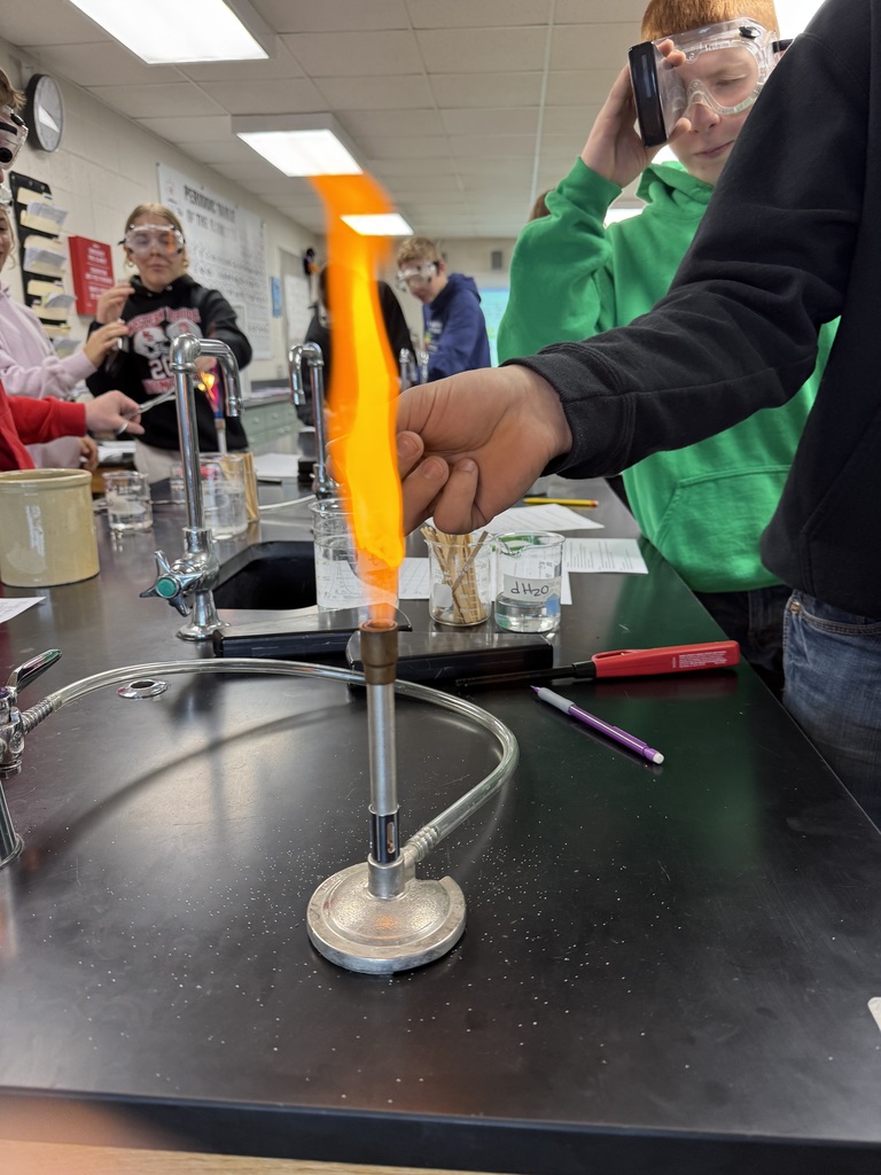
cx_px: 440
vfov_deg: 71.6
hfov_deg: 56.8
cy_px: 588
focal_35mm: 24
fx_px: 814
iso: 125
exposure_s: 1/60
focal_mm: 6.76
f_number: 1.78
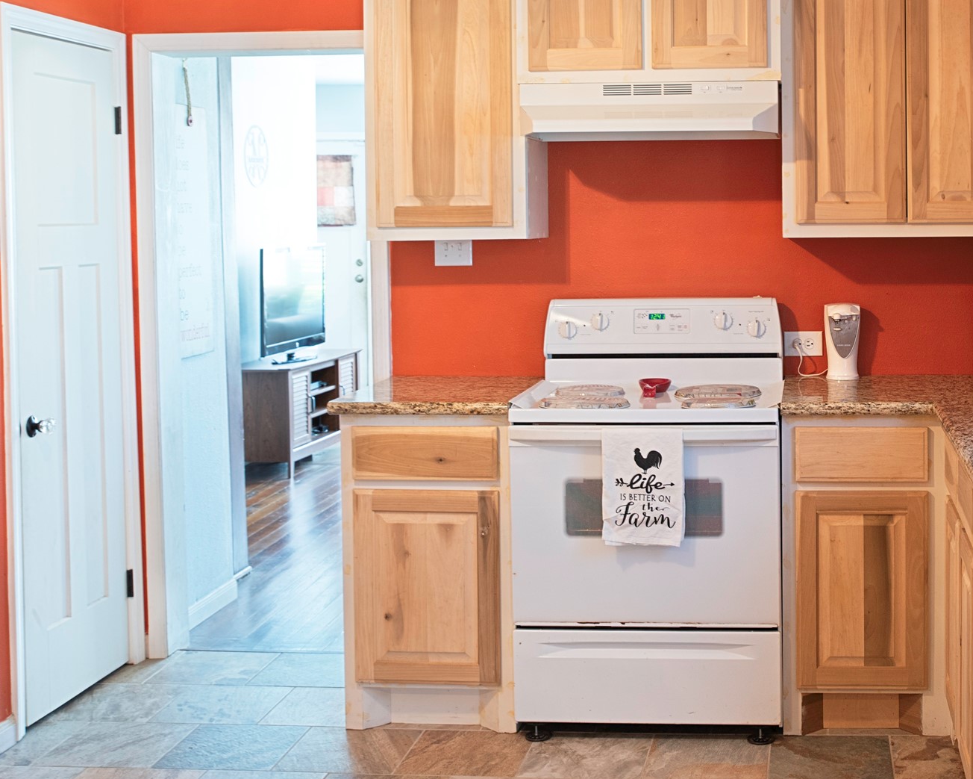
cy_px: 242
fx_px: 1440
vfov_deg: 30.0
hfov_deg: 36.6
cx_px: 715
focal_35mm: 50
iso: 1000
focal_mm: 32
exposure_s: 1/13
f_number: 5
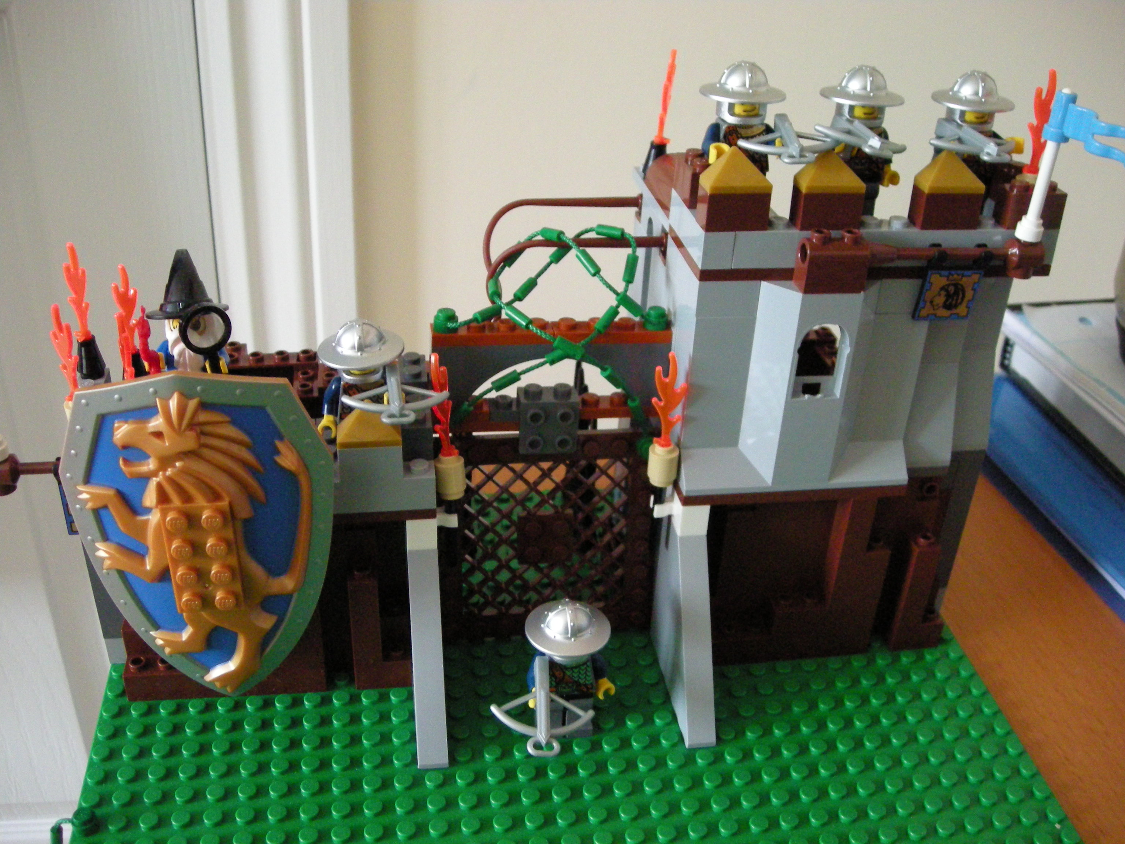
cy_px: 422
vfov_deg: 40.7
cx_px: 562
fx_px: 1137
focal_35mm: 35
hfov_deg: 52.6
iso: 400
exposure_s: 1/46.7
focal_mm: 5.7
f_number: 2.8
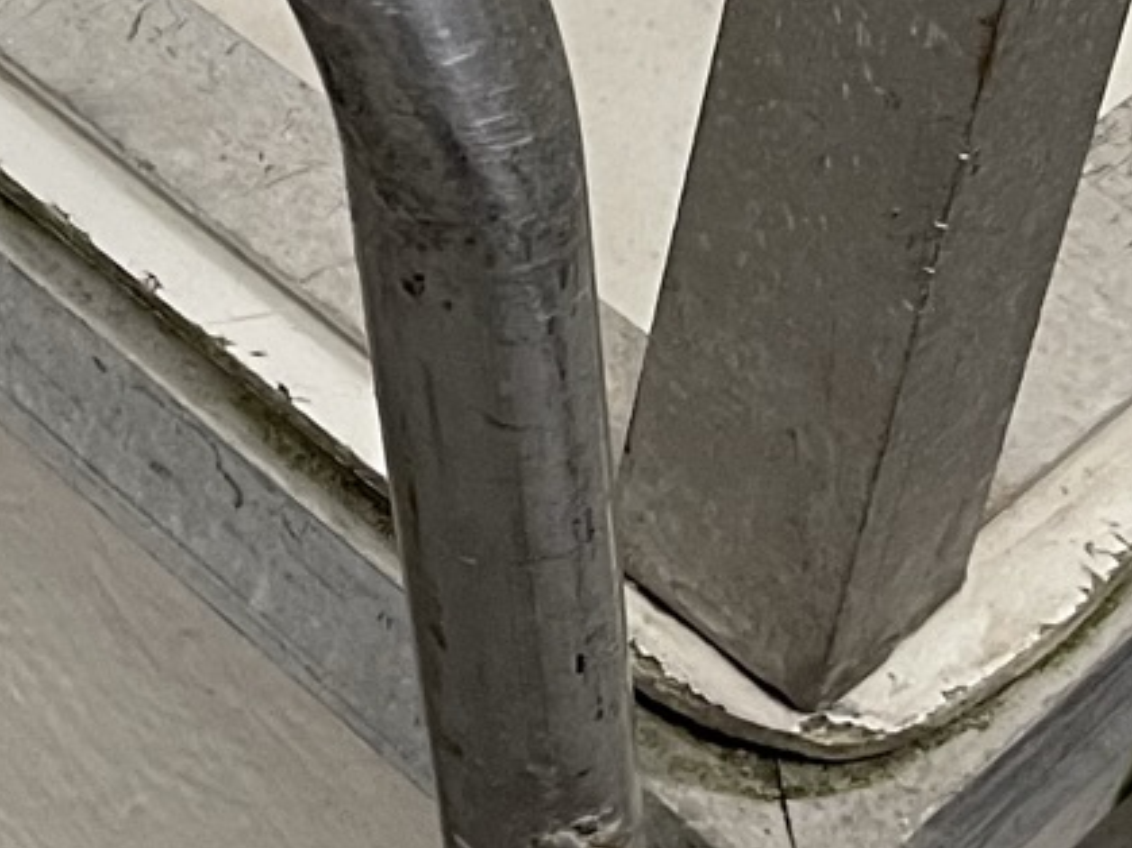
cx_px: -792
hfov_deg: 14.1
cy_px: -980
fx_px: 4152
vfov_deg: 10.5
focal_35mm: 127
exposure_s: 1/50
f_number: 1.6
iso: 125
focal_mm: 5.1
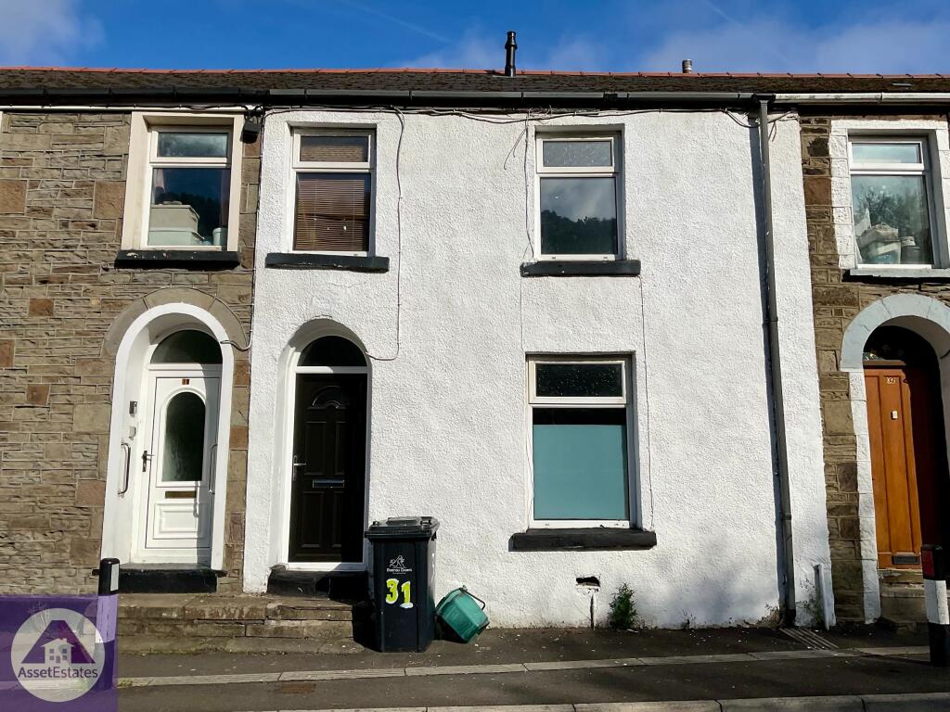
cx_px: 475
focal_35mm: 29
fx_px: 796
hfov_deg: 61.7
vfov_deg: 48.2
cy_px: 356
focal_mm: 3
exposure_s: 1/7407
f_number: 1.8
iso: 20
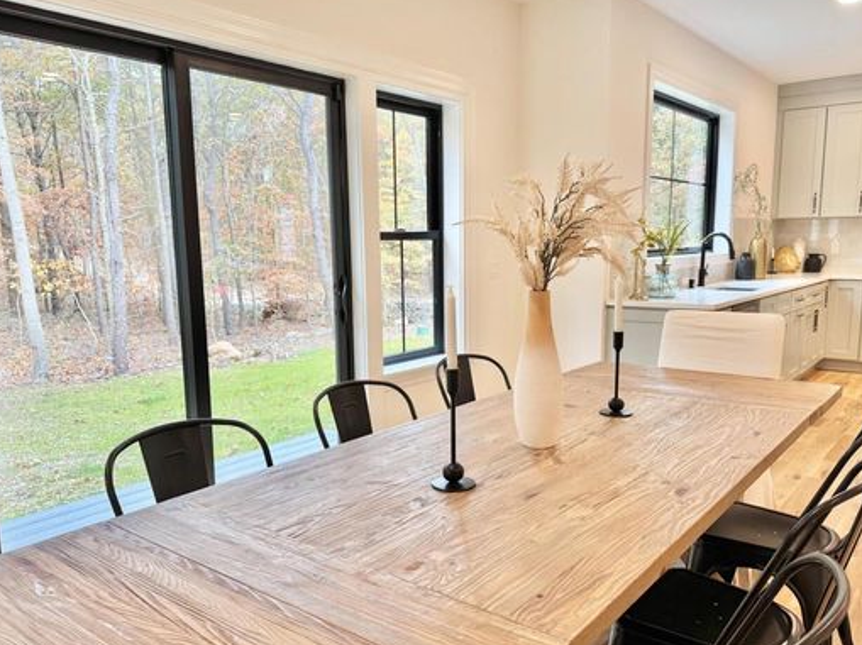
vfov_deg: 49.6
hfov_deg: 63.5
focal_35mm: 28
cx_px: 437
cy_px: 353
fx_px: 697
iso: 100
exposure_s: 1/120
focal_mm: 6.76
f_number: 1.78
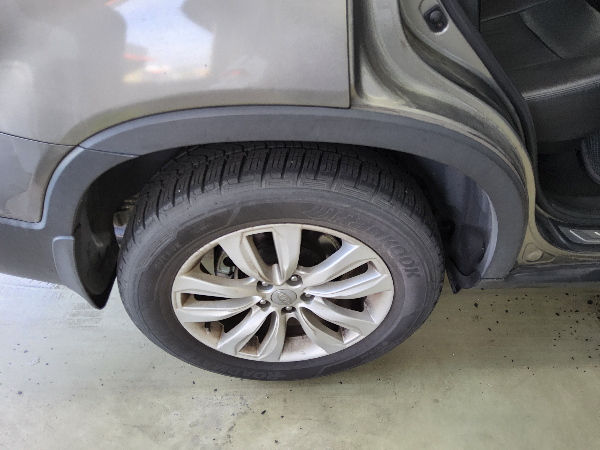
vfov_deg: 54.9
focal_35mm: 25
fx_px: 433
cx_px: 300
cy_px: 225
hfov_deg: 69.4
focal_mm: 3.08
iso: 125
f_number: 2
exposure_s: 1/120
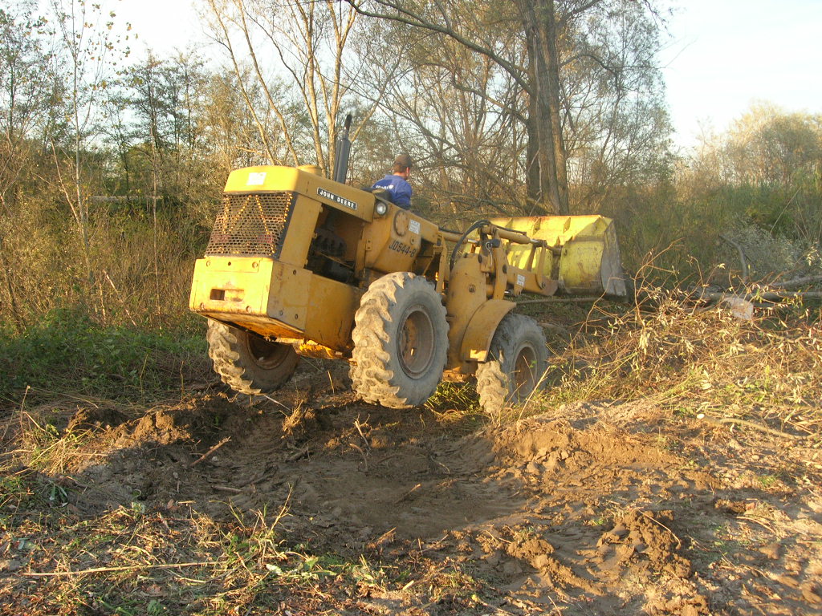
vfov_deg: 37.7
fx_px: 902
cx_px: 411
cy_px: 308
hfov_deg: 49.0
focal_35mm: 38
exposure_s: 1/157
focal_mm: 7.8
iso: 96
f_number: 4.8
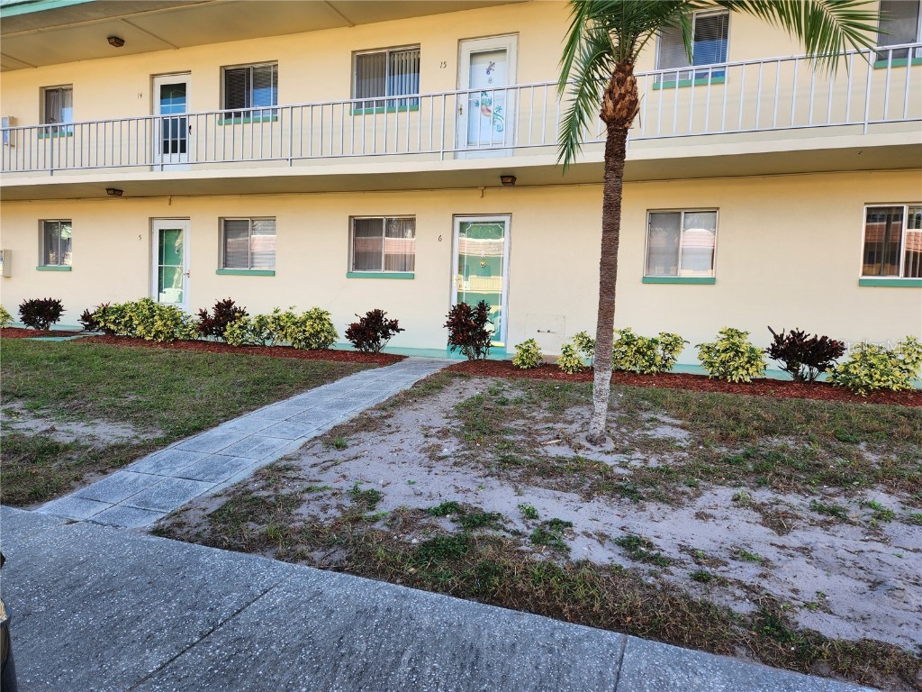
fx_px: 613
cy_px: 346
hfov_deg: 73.9
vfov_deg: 58.9
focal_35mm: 23
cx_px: 461
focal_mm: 5.4
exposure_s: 1/279
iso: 20
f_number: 1.8
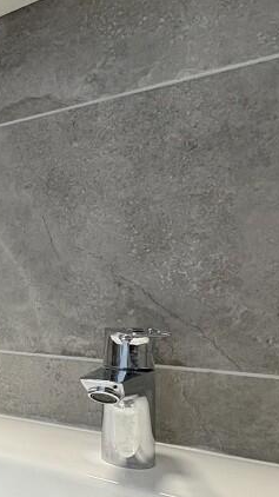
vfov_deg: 53.3
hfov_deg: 22.8
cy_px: 318
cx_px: -186
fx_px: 487
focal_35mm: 37
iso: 250
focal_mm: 2.22
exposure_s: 1/50
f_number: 2.2
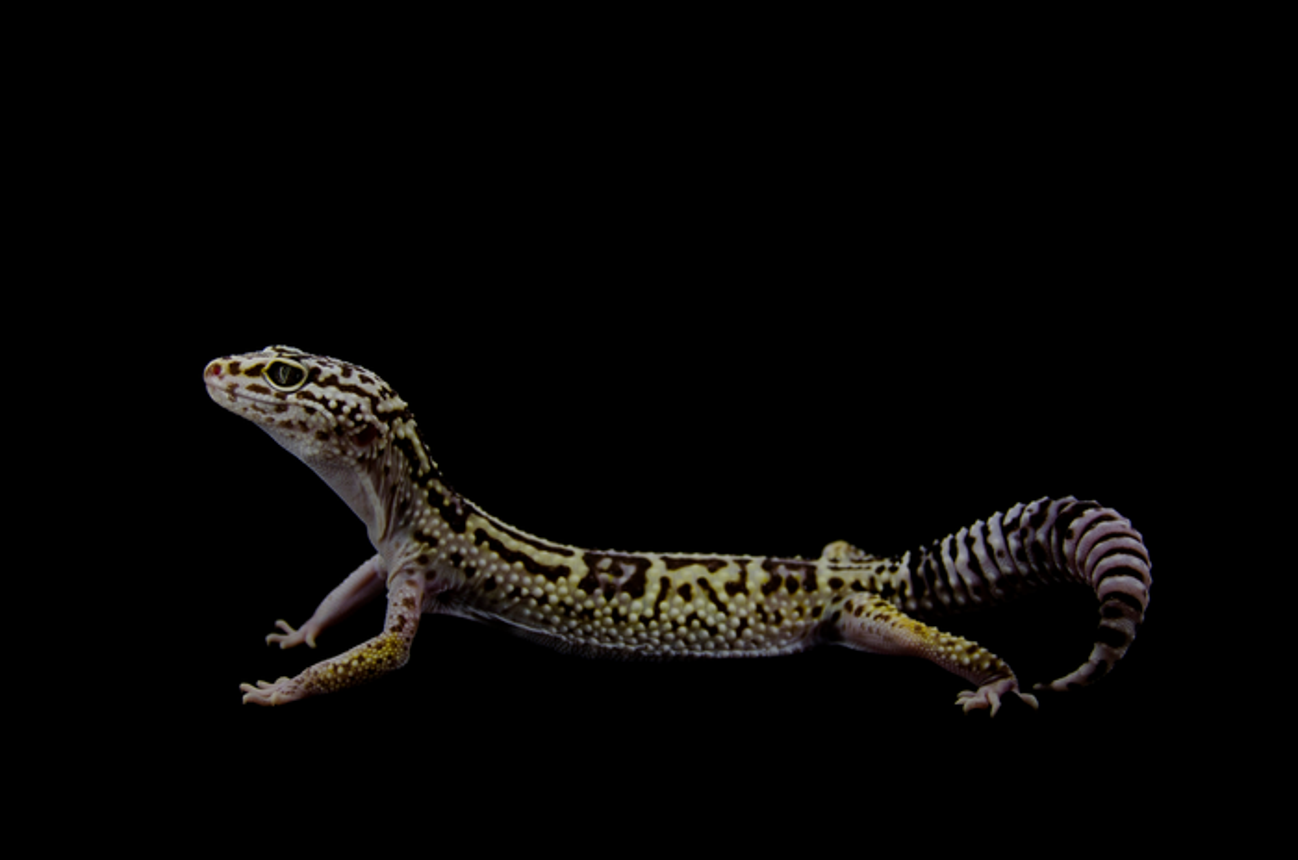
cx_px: 649
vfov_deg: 28.0
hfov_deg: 41.2
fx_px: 1727
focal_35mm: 48
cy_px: 430
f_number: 4.5
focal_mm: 32
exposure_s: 1/160
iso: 125
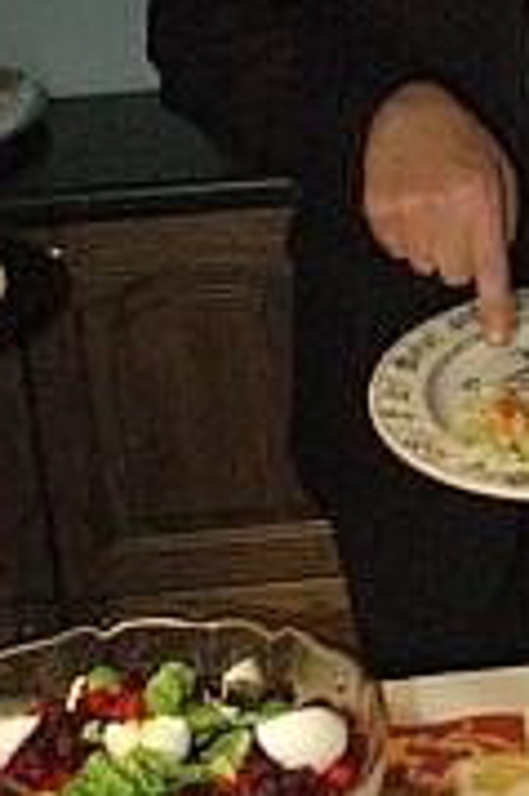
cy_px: 262
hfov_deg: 14.4
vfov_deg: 22.3
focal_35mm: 91
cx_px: 693
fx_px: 2010
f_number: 5
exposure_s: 1/60
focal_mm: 18
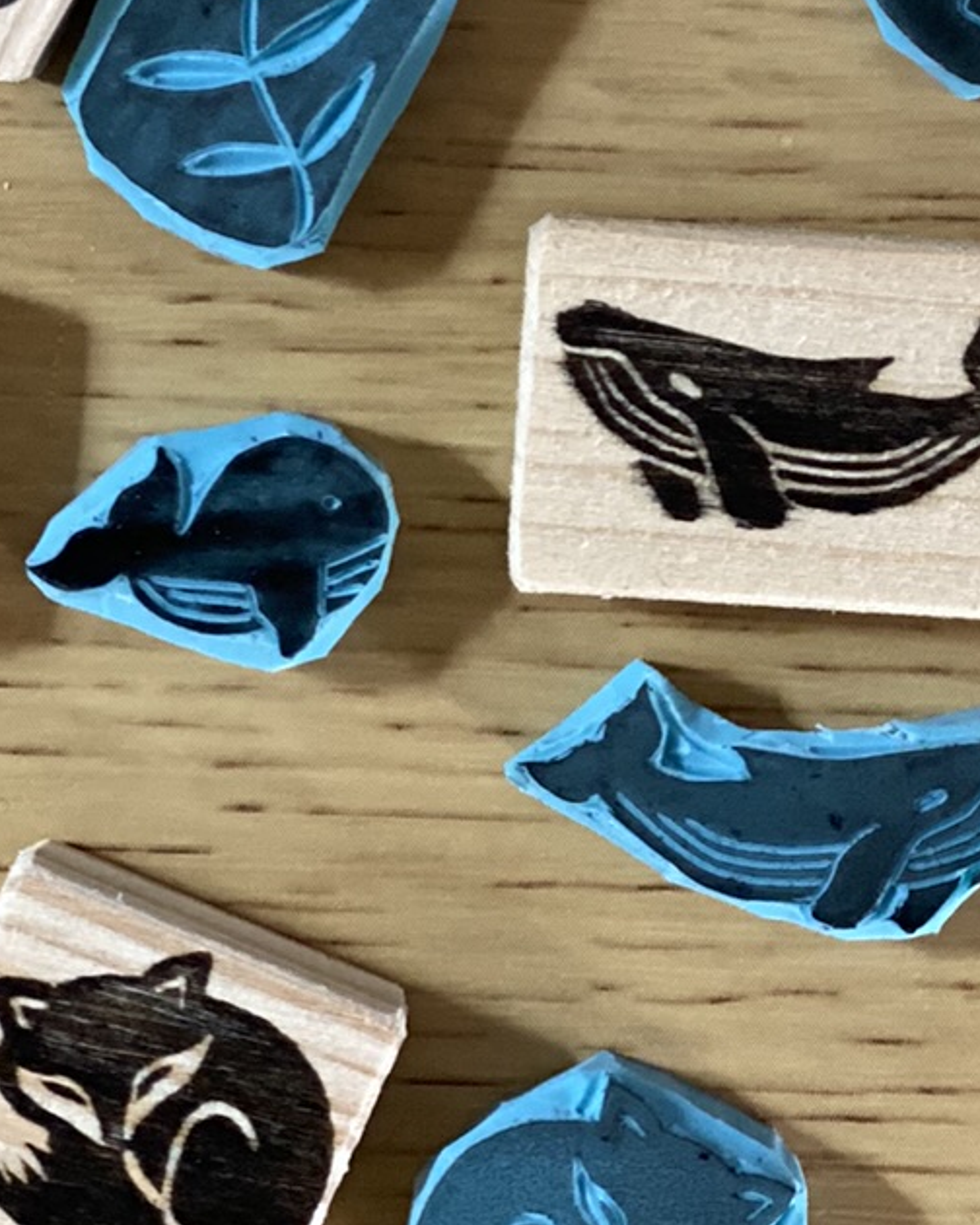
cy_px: 16
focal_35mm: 165
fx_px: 5982
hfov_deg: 9.3
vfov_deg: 11.6
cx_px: 799
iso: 320
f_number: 2
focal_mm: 6
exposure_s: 1/40
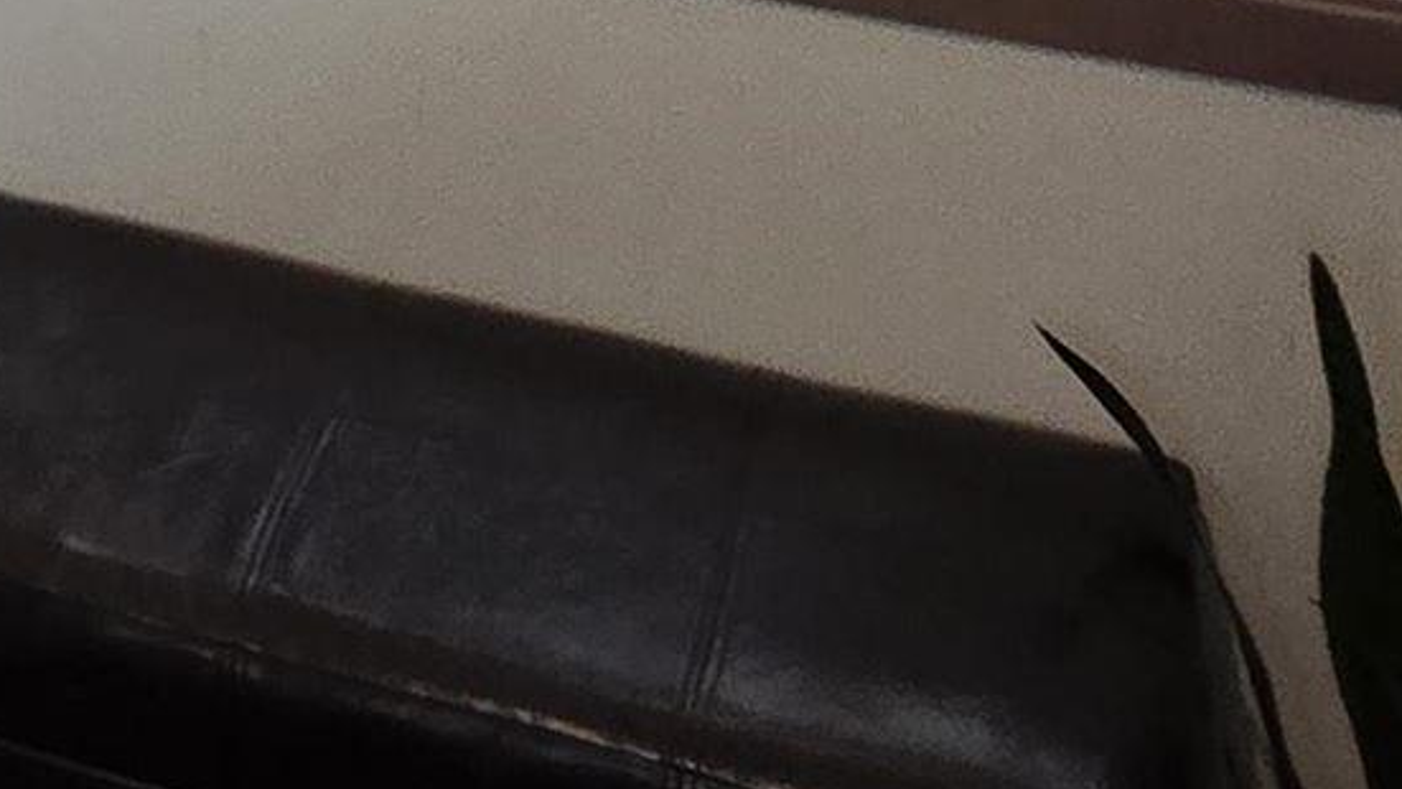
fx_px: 2937
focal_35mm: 79
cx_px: -483
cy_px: -1077
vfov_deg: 12.3
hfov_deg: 23.4
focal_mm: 2.2
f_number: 2.2
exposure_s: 1/60
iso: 160
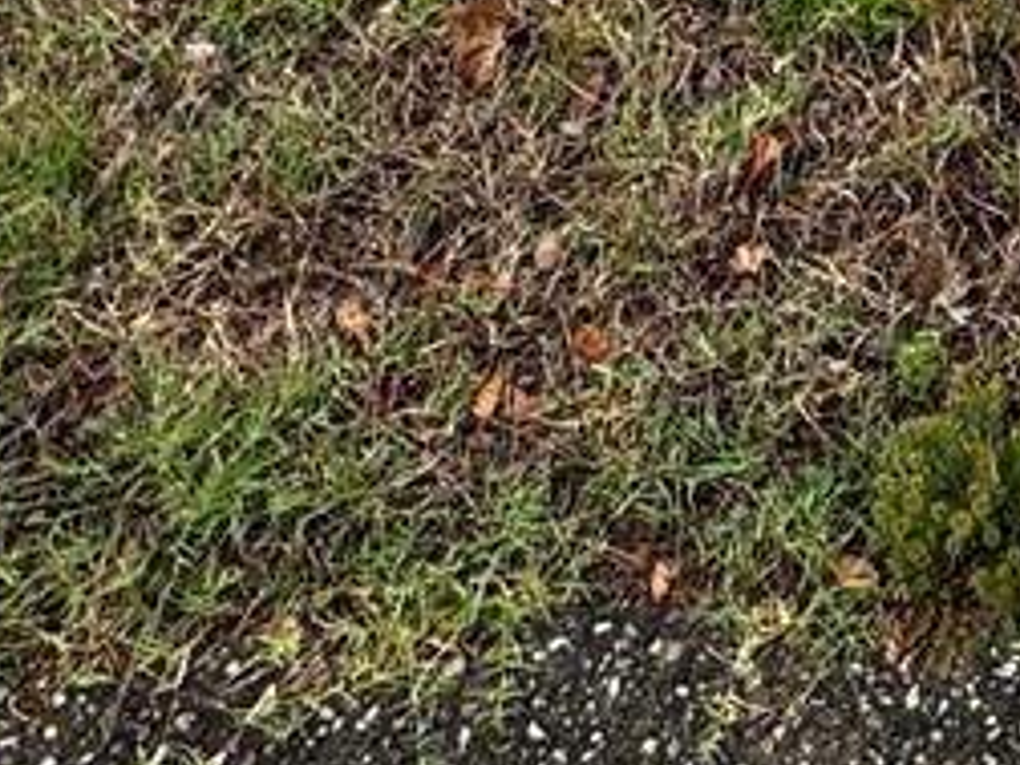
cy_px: -1324
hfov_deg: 19.4
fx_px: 2622
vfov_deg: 11.8
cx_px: 1494
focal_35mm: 89
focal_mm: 2.22
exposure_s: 1/796
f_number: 2.2
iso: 50
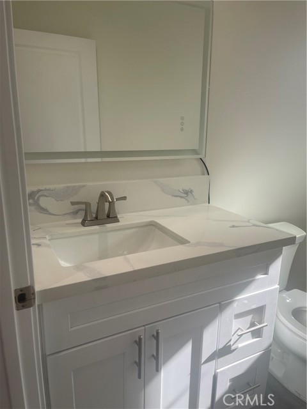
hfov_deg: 54.9
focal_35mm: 25
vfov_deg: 69.4
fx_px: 296
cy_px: 204
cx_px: 154
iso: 32
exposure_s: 1/272
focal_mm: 5.1
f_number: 1.6
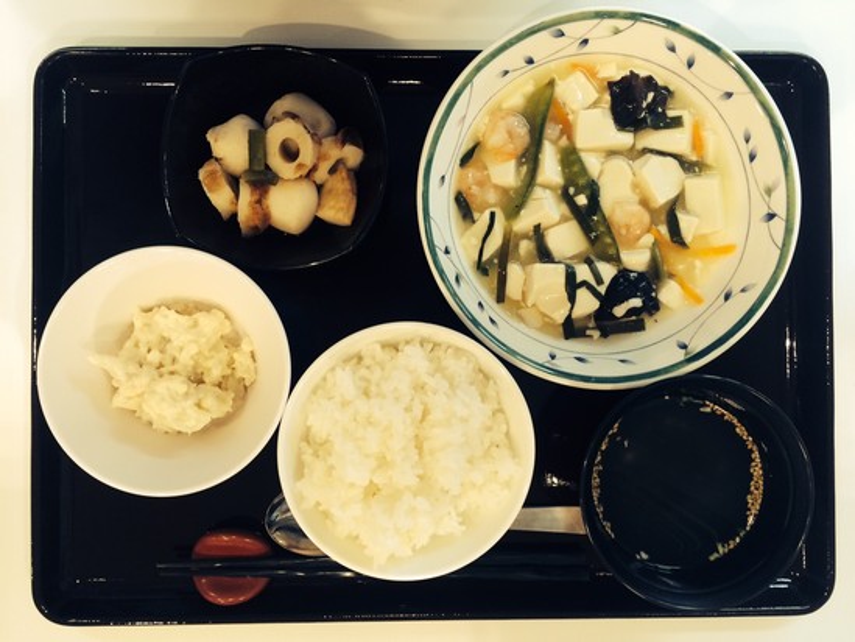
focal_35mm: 30
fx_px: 741
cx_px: 428
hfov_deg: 60.0
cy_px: 321
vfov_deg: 46.8
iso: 40
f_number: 2.2
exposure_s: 1/30
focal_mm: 4.12
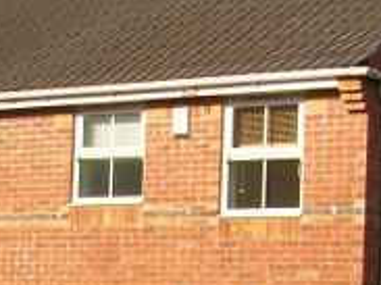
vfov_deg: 10.1
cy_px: 472
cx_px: 67
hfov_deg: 14.0
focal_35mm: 140
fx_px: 1540
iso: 64
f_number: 5.5
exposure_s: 1/250
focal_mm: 5.7
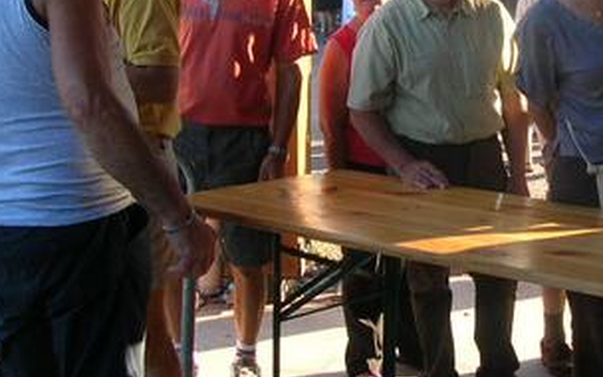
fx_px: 1282
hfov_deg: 25.5
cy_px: 67
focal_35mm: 78
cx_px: 559
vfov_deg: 16.6
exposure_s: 1/116
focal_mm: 5.8
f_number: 2.8
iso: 50
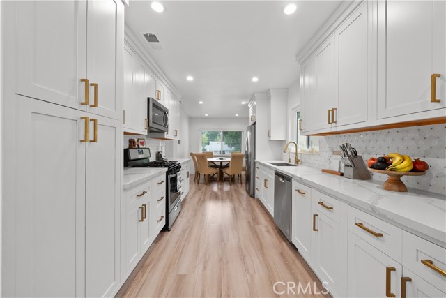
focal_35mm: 13
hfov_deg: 108.3
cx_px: 223
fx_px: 161
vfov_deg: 85.5
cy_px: 149
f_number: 9
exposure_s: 1/8
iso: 500
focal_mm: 13
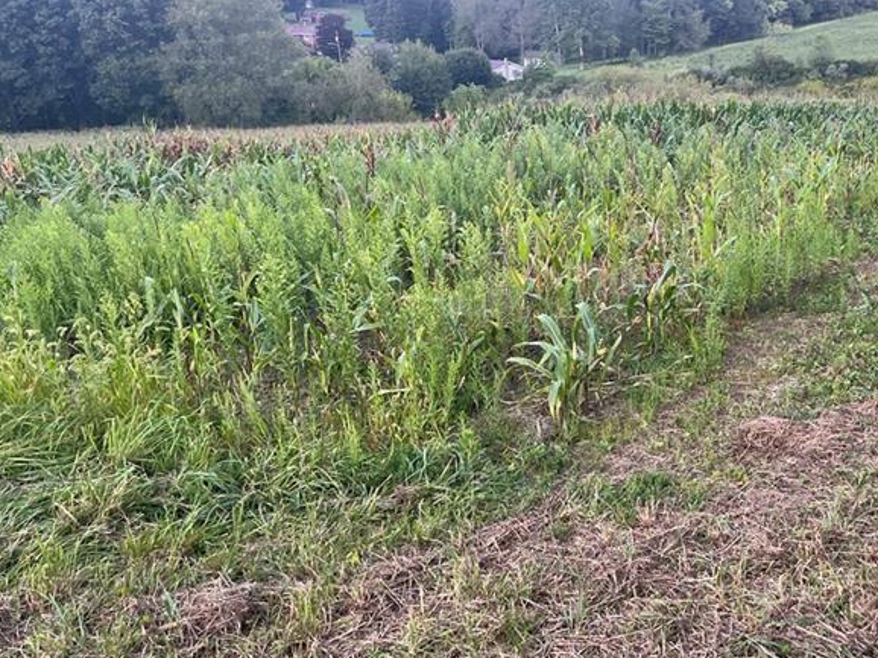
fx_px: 913
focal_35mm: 36
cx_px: 595
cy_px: 307
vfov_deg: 39.6
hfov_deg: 50.3
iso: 100
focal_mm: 5.1
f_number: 1.6
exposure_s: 1/121
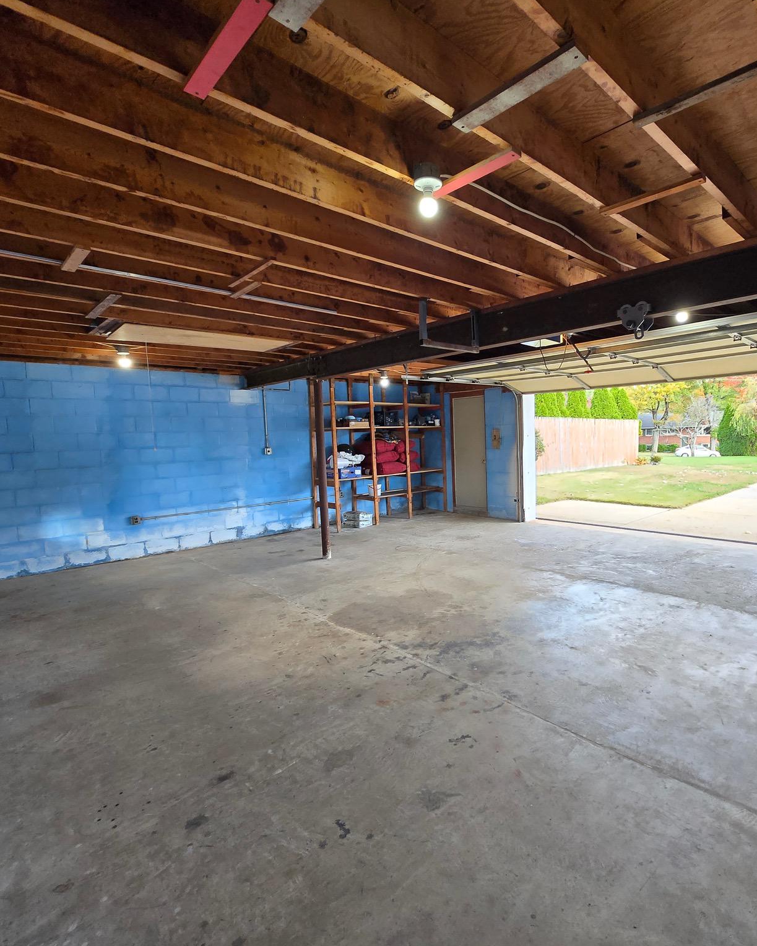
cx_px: 456
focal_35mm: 17
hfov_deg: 76.1
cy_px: 472
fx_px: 476
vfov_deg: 89.6
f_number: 2.2
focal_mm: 1.7
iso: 64
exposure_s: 1/60
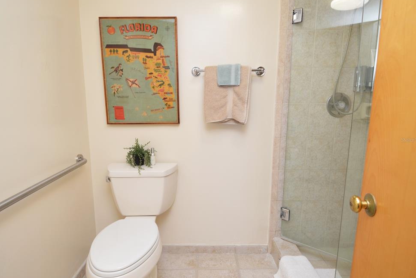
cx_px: 206
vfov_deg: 64.6
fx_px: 220
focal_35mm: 19
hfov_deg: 86.9
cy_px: 140
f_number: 4
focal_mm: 12
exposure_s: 1/60
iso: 400
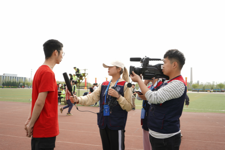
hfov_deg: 58.7
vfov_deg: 41.1
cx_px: 112
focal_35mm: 32
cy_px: 75
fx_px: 200
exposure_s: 1/250
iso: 64
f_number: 4
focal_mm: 32
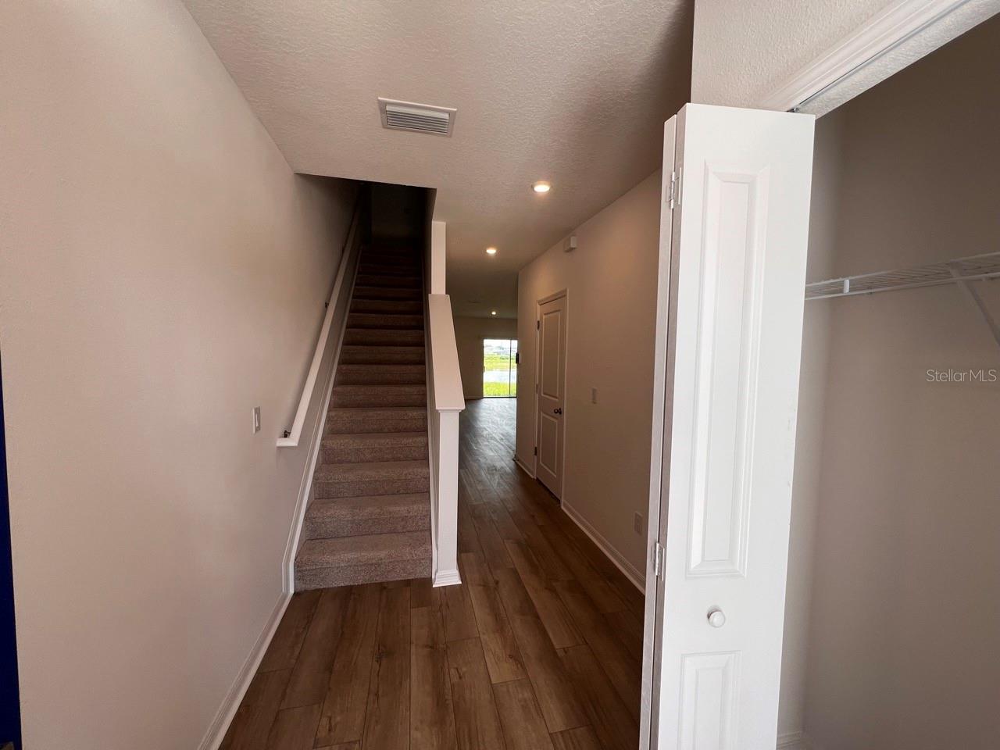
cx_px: 500
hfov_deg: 106.2
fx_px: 376
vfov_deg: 89.9
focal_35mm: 13
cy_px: 375
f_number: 1.8
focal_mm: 1.57
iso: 32
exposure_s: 1/99
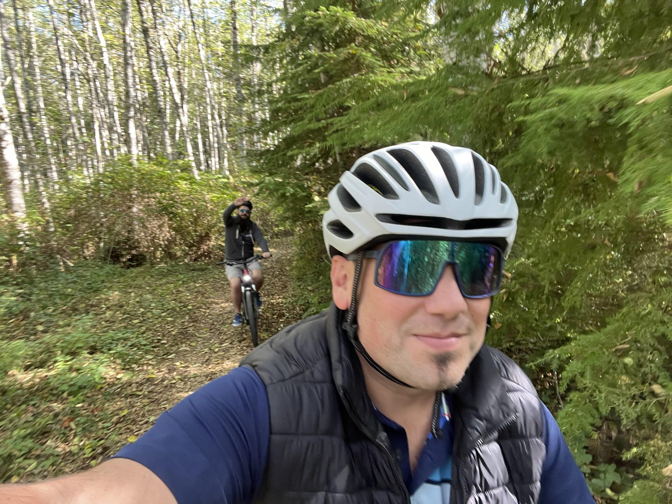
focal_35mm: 23
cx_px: 336
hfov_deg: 73.9
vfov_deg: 58.9
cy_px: 252
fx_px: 446
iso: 125
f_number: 2.2
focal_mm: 2.71
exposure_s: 1/55
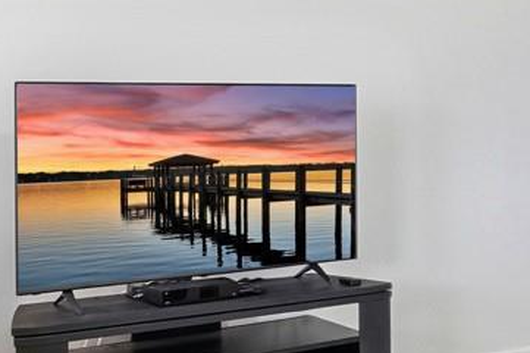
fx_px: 1044
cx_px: 672
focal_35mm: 71
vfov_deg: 19.1
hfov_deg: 25.0
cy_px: 111
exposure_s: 1/1250
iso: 2500
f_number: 8
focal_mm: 16
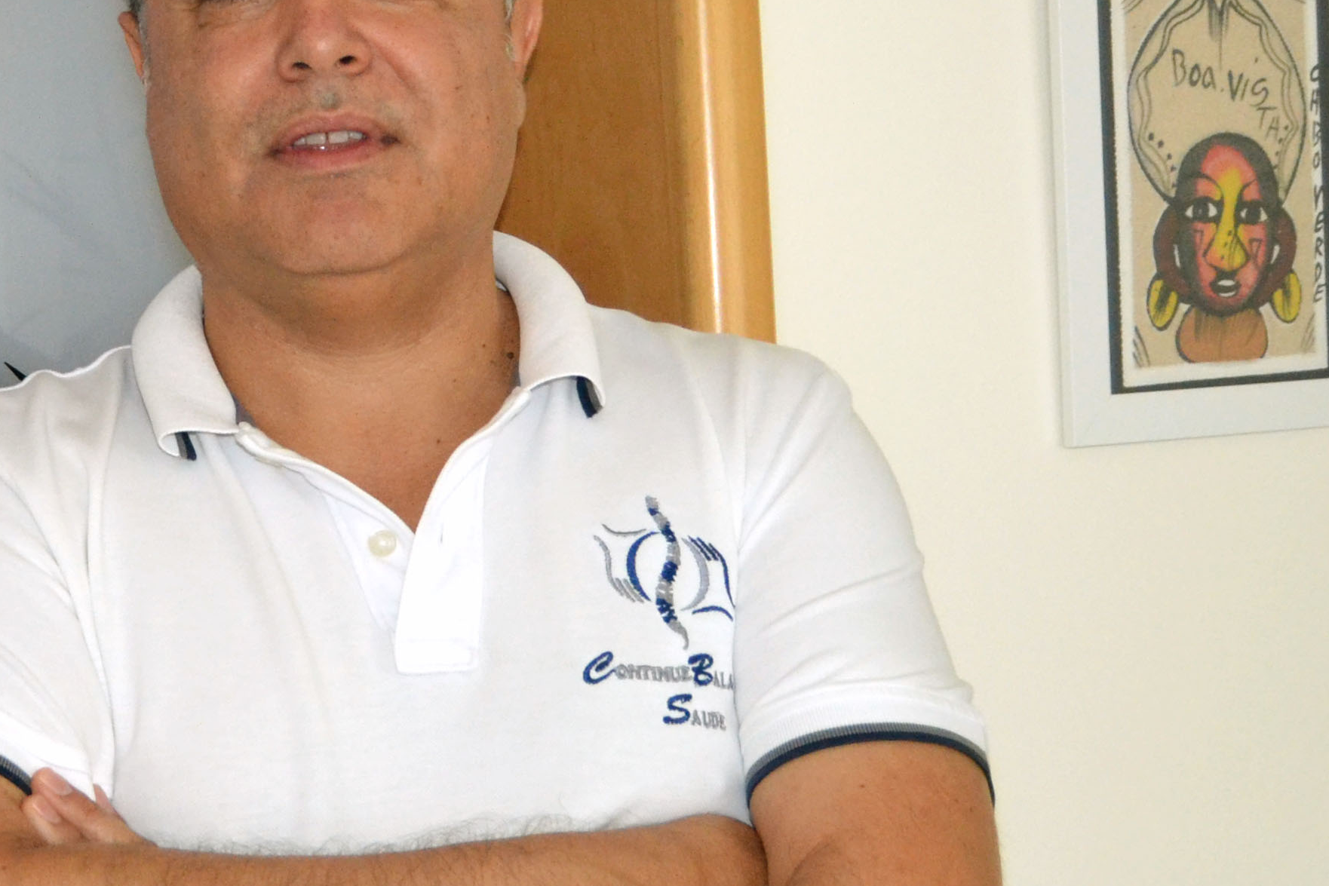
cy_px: 396
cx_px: -215
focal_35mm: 102
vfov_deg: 13.4
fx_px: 3766
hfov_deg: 19.0
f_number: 4
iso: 1400
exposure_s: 1/60
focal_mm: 26
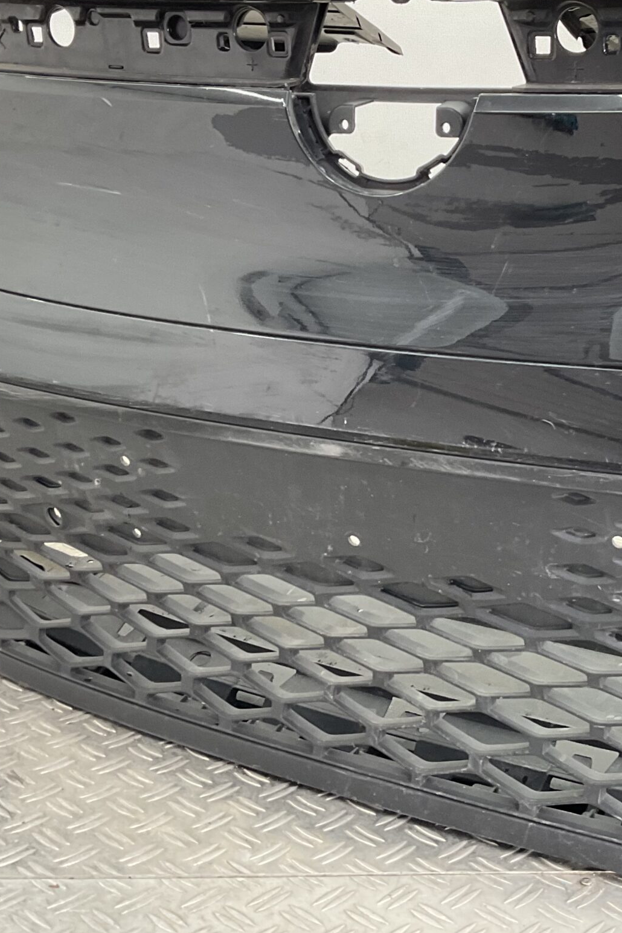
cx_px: 494
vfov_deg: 39.5
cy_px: 391
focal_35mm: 50
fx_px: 1295
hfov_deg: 26.5
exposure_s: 1/60
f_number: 1.8
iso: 50
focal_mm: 3
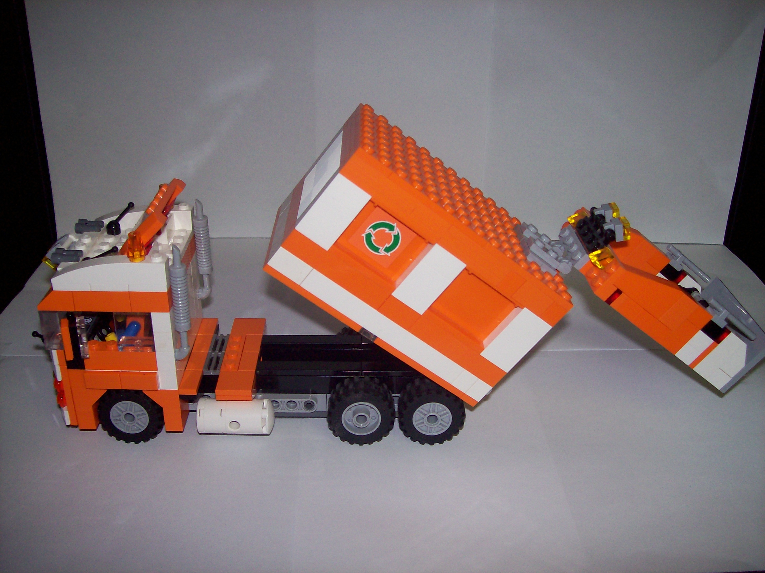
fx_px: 795
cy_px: 286
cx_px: 382
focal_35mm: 36
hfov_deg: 51.4
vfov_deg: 39.6
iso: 80
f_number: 2.7
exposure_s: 1/64
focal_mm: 6
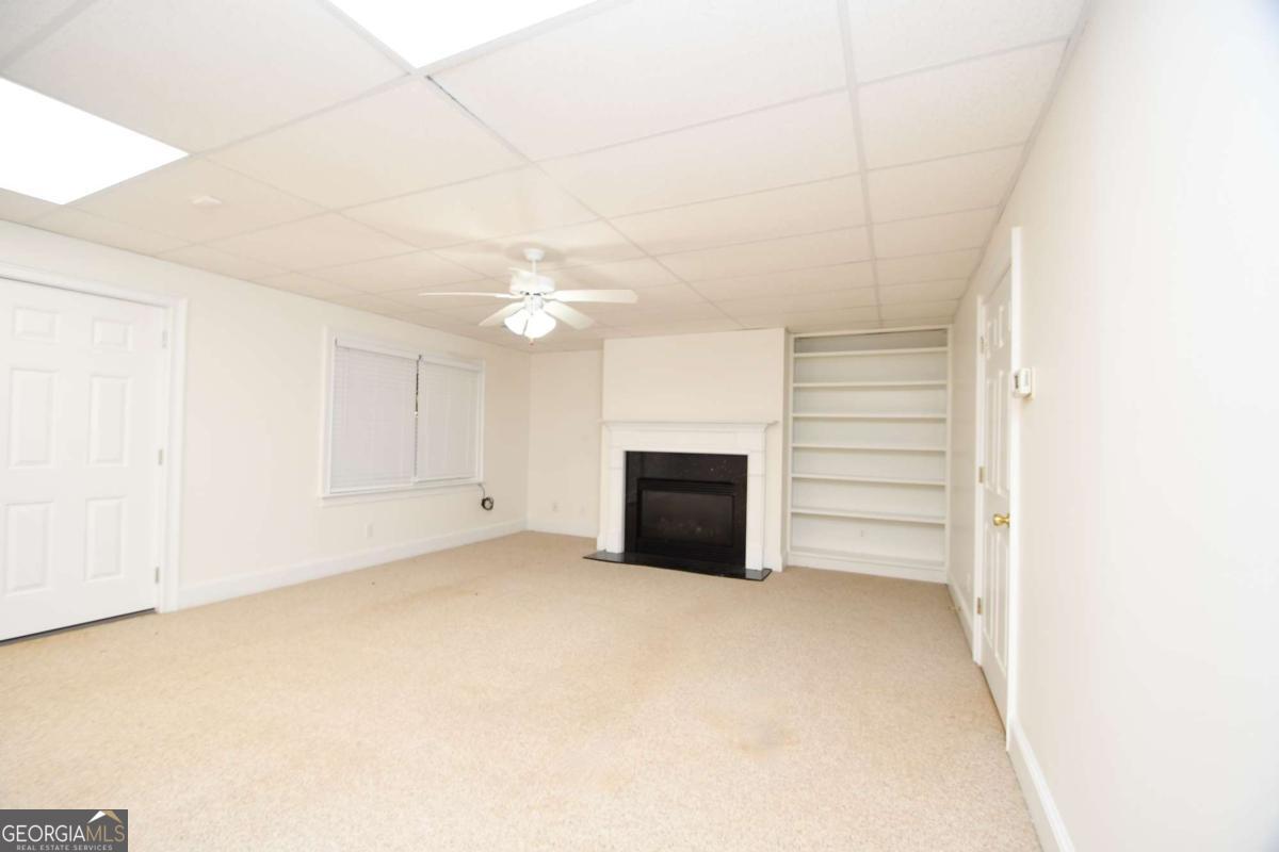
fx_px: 533
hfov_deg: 100.4
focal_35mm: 15
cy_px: 426
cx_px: 640
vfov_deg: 77.3
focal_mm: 10
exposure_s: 1/60
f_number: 4
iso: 280
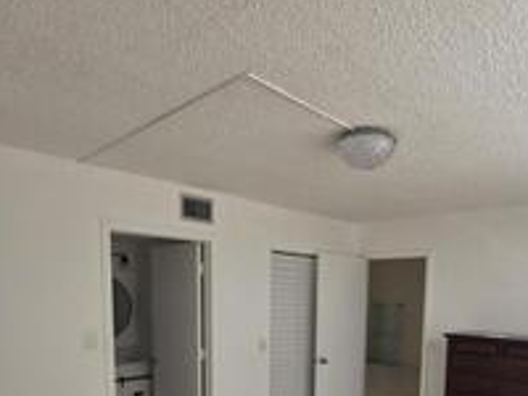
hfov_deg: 66.8
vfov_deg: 48.6
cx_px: 309
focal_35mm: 26
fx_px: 397
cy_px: 341
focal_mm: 2.2
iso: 50
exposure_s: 1/120
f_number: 1.9
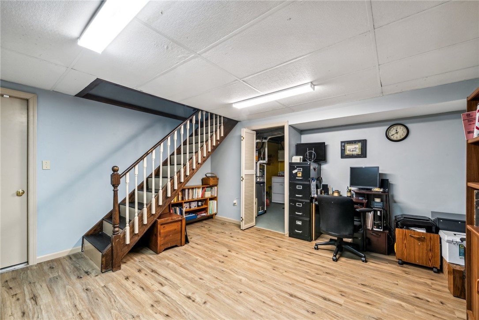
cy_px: 160
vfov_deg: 81.2
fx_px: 186
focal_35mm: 14
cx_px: 240
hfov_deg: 104.2
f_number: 11
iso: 50
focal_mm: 14
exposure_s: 1/4
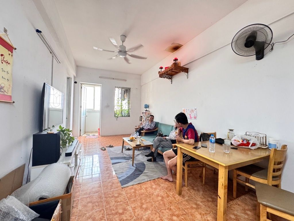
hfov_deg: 102.1
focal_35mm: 14
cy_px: 110
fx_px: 119
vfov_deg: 85.7
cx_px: 147
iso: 400
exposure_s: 1/50
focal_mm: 2.22
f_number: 2.2
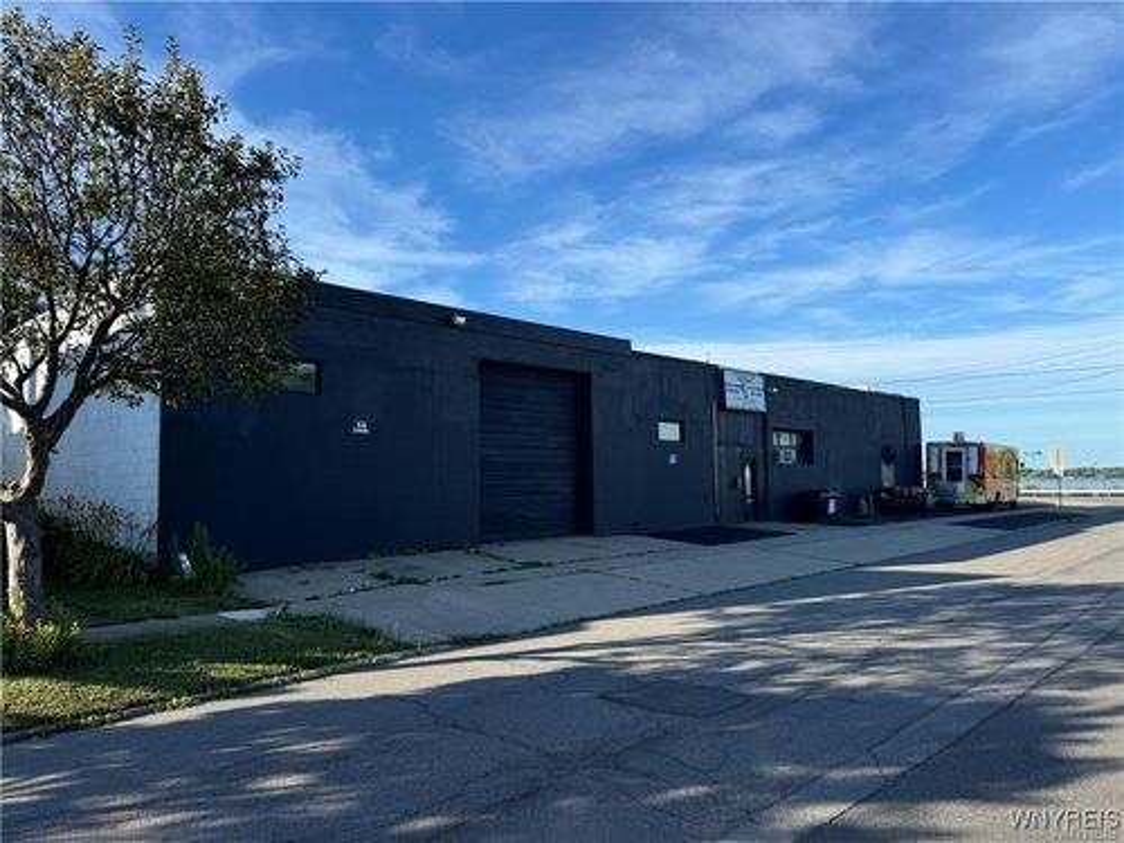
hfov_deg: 71.6
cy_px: 422
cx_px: 562
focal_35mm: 24
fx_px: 779
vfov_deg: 56.8
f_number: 1.78
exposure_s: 1/2710
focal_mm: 6.76
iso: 80
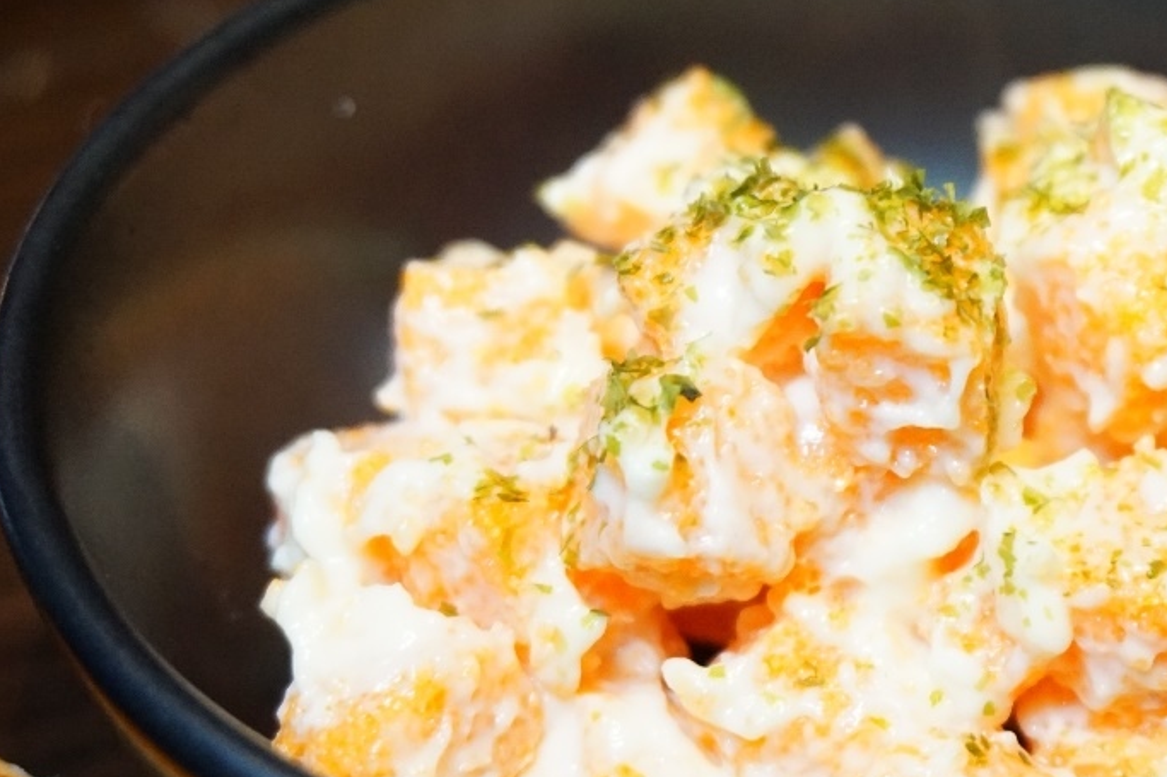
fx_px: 2333
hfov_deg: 27.7
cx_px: 858
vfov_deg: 18.9
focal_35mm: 72
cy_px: 441
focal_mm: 32
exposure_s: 1/60
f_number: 5
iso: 2500
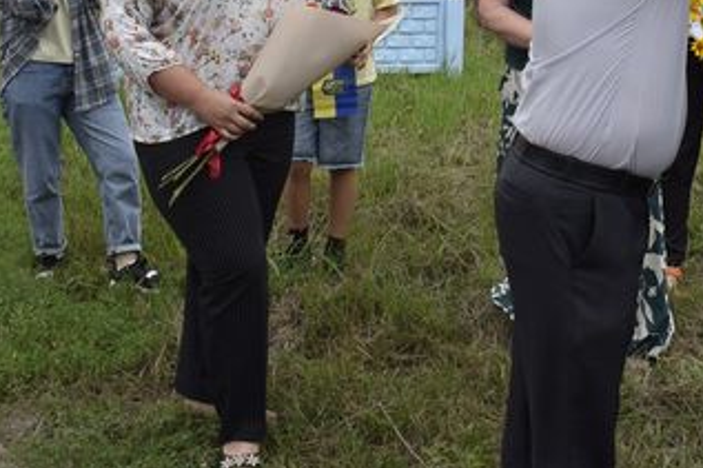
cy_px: -29
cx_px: 530
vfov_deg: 18.5
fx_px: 1386
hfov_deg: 28.0
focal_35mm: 71
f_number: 9
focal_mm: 20
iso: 200
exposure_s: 1/320
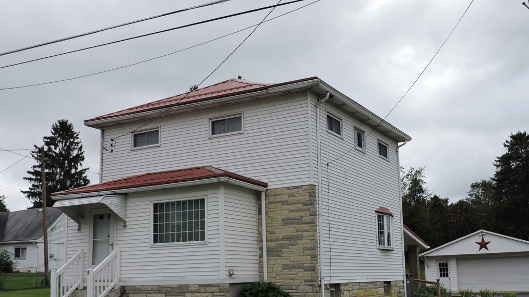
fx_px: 617
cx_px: 266
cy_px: 178
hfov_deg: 46.4
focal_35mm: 44
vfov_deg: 27.0
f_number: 3.3
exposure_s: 1/800
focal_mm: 7.1
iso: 100
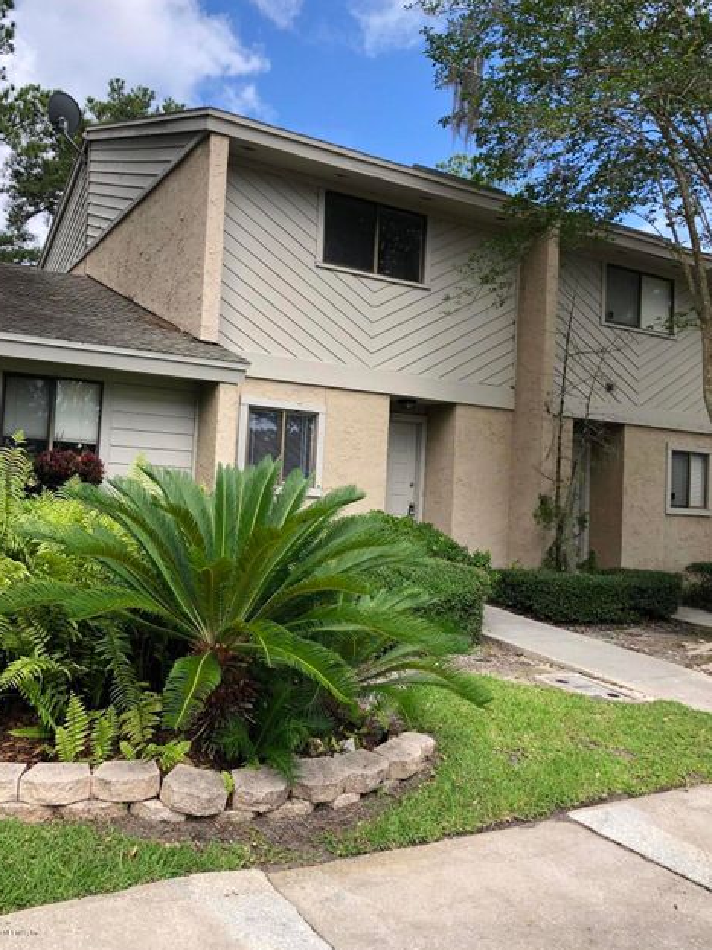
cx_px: 361
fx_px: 823
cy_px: 457
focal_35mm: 30
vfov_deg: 60.0
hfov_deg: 46.8
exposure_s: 1/694
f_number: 1.8
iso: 20
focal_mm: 4
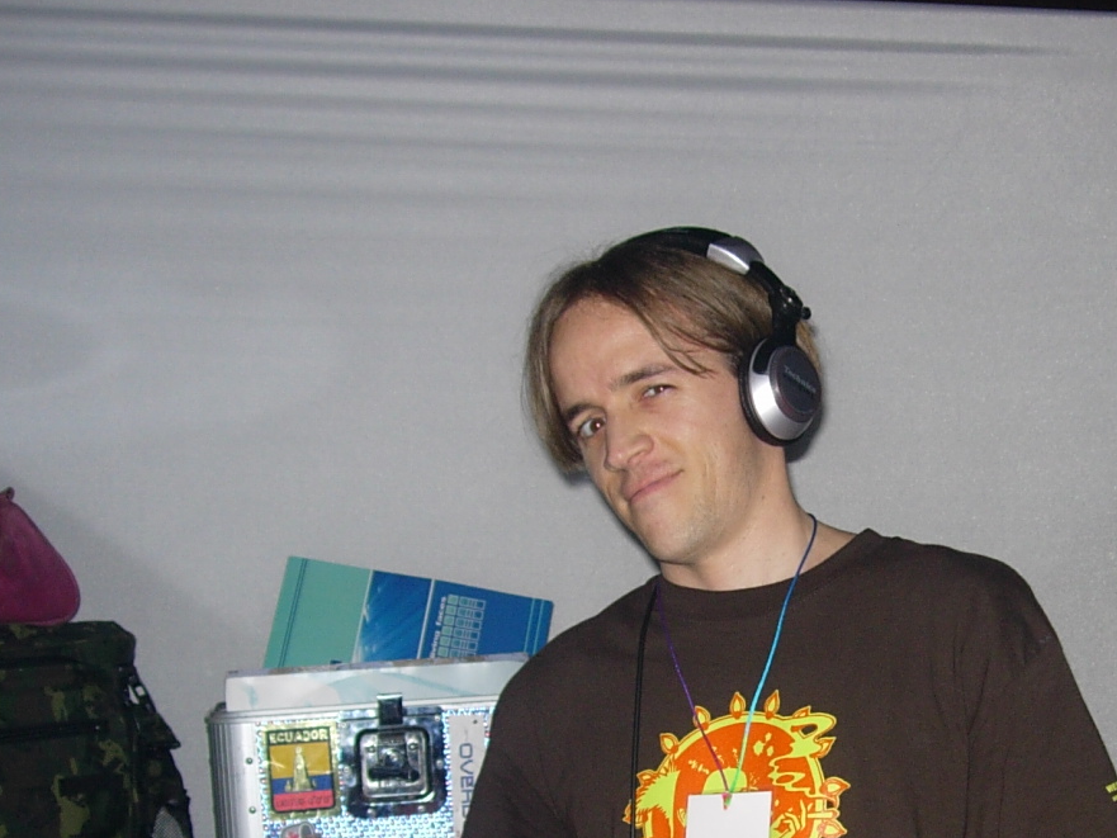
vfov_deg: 21.1
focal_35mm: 69
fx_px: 2227
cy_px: 667
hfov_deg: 27.7
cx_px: 863
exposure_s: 1/64
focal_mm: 7.8
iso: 79
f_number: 2.8
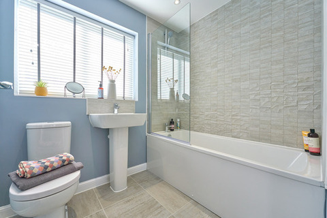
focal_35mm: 14
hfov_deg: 104.3
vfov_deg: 81.2
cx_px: 164
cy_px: 109
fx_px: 127
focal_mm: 14
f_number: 10
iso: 100
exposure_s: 1/15
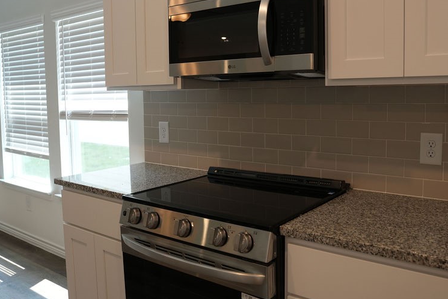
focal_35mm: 33
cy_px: 131
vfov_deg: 39.9
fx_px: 411
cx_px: 228
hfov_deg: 57.2
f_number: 4
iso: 640
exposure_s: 1/160
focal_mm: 24
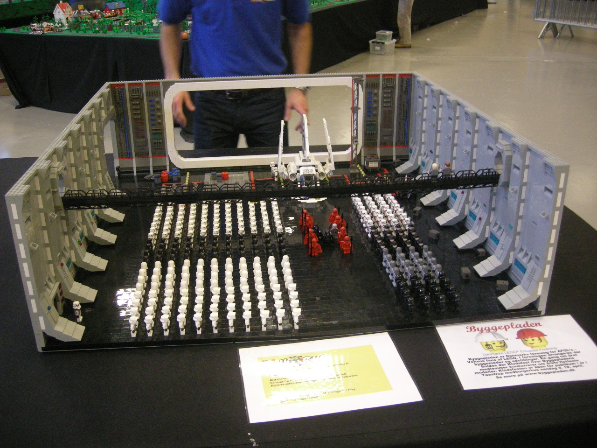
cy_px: 224
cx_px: 298
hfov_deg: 51.4
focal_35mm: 36
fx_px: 621
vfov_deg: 39.7
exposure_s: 1/18.6
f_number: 2.7
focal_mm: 7.5
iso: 400
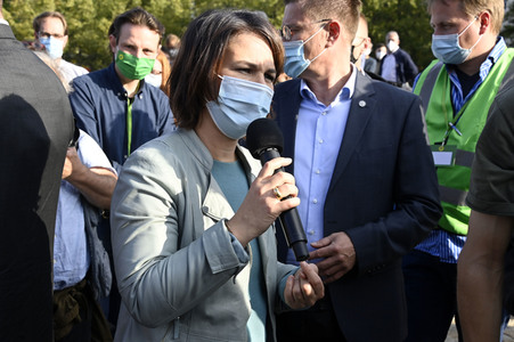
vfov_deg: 24.2
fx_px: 799
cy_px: 171
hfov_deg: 35.7
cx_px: 257
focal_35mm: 56
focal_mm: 56
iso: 1600
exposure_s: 1/800
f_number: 10
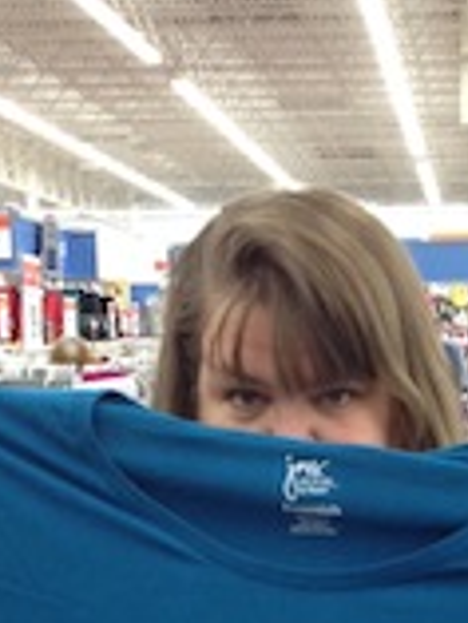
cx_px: 317
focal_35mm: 119
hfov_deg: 12.4
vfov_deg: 15.6
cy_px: 859
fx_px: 2142
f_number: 2.4
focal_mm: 4.28
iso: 125
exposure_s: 1/20
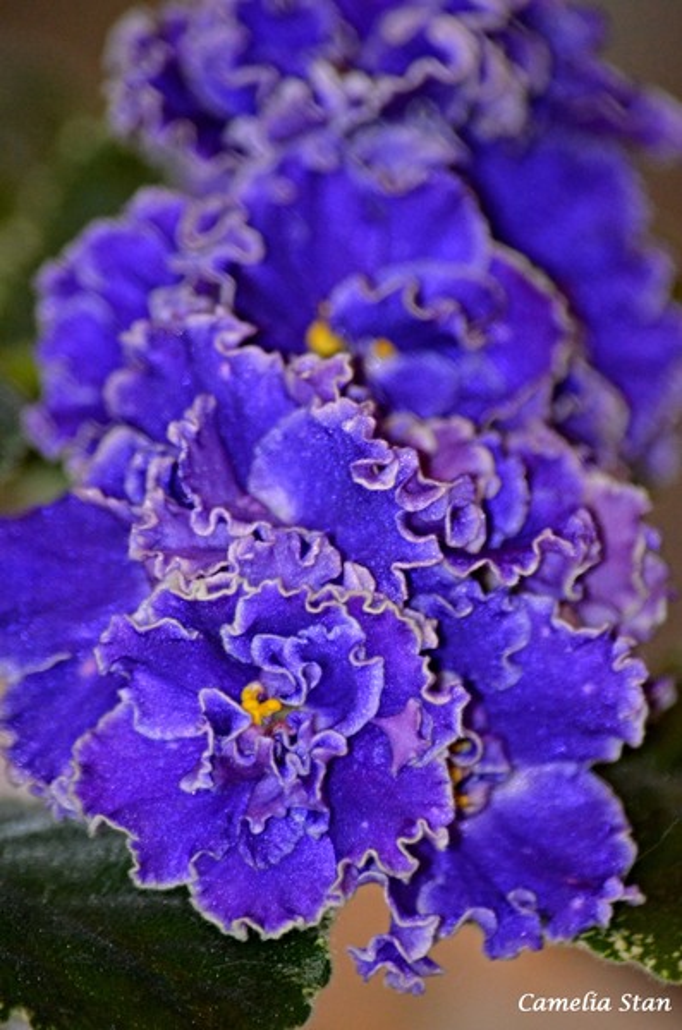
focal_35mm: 450
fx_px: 12853
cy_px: 515
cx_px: 341
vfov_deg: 4.6
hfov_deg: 3.0
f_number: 7.1
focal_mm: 300
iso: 3200
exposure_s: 1/60
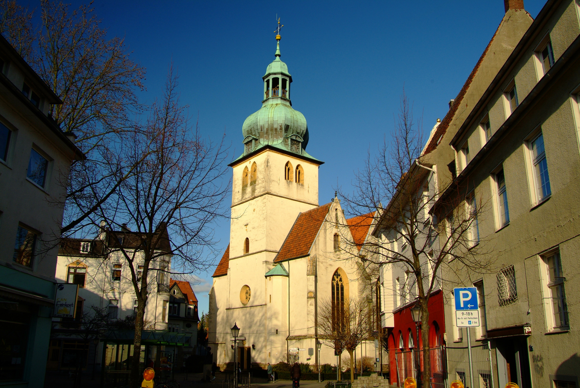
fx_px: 484
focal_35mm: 30
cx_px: 290
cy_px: 194
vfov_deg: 43.7
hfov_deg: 61.9
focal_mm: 20
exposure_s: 1/180
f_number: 6.7
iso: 200
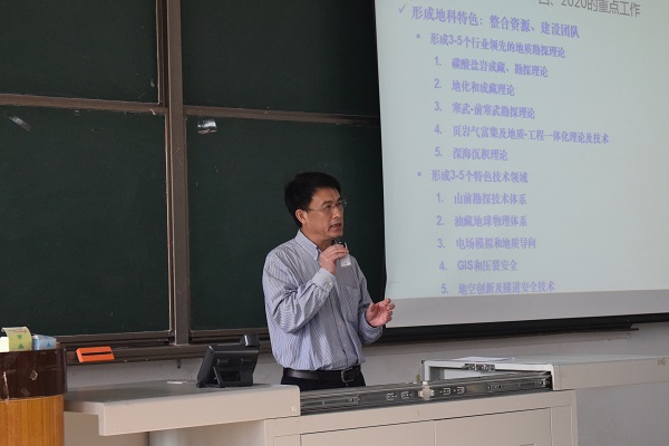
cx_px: 334
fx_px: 1533
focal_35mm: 82
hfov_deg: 24.6
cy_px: 223
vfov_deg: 16.6
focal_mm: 55
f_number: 7.1
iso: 3200
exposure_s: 1/200
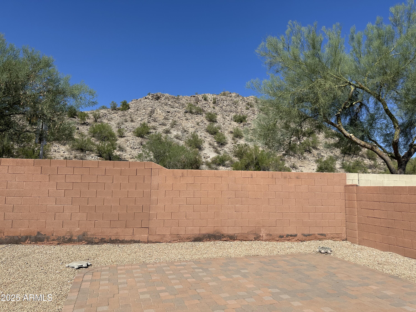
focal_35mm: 24
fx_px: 288
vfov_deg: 56.8
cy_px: 156
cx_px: 208
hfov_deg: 71.6
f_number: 1.78
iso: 80
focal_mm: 6.86
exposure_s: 1/6623
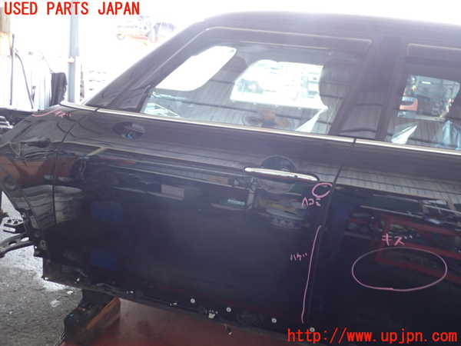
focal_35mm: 30
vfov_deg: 46.8
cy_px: 173
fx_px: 400
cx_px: 230
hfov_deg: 60.0
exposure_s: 1/30
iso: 250
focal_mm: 5.4
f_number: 2.3
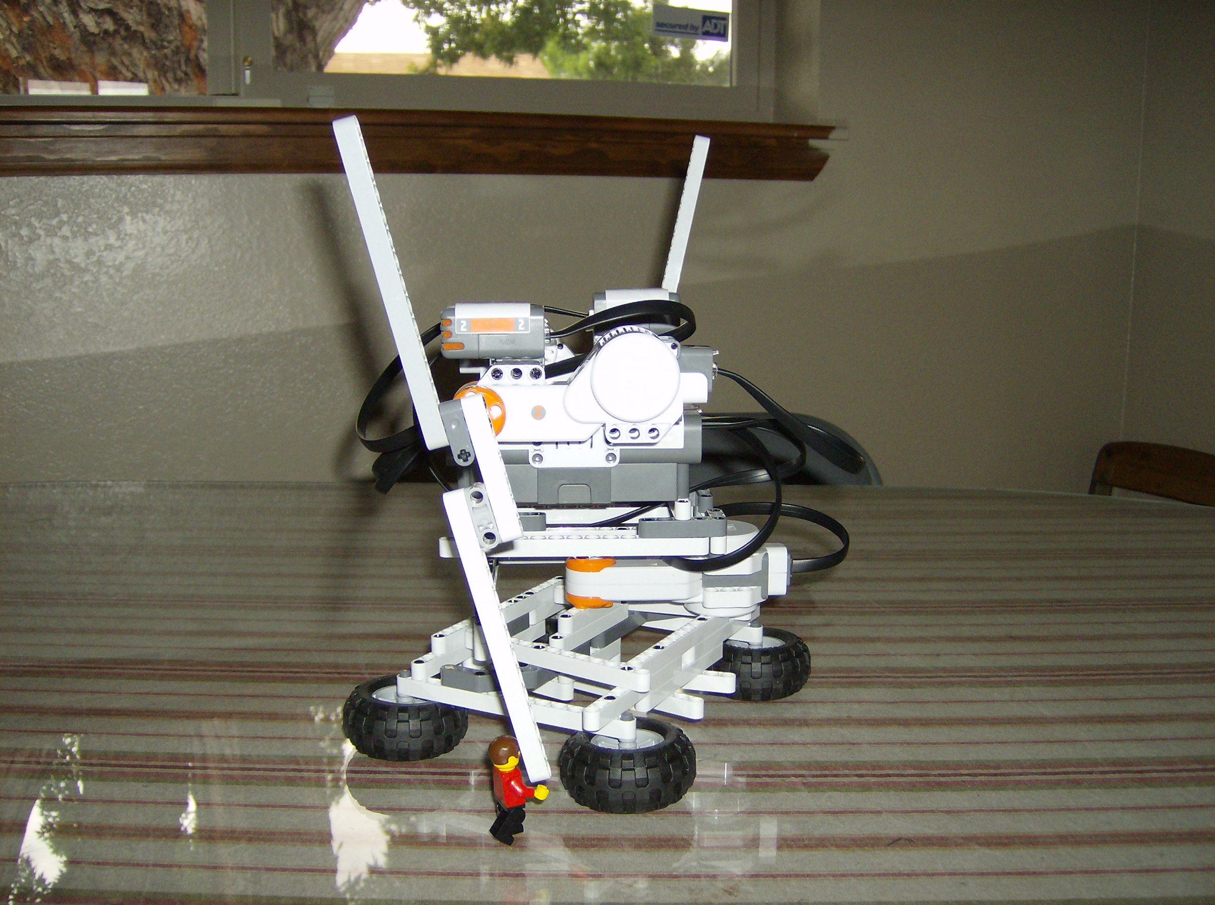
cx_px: 608
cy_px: 452
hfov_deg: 51.5
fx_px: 1261
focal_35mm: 36
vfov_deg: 39.5
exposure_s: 1/60
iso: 200
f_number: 2.8
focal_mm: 6
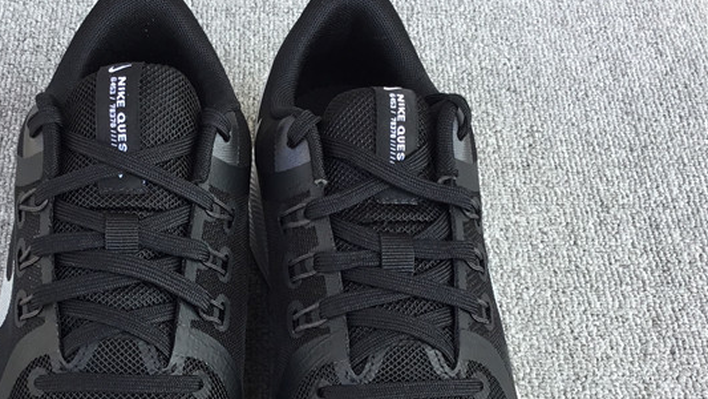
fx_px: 1070
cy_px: 338
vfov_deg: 20.8
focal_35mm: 57
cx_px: 227
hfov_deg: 36.2
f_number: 2.4
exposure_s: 1/100
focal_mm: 3.3
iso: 32
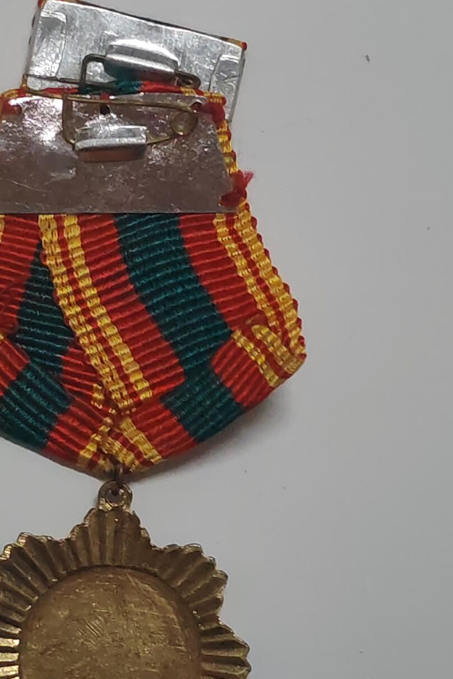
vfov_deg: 19.4
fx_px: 1982
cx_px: 105
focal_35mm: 105
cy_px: 408
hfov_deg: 13.0
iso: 800
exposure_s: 1/50
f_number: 1.95
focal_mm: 5.52
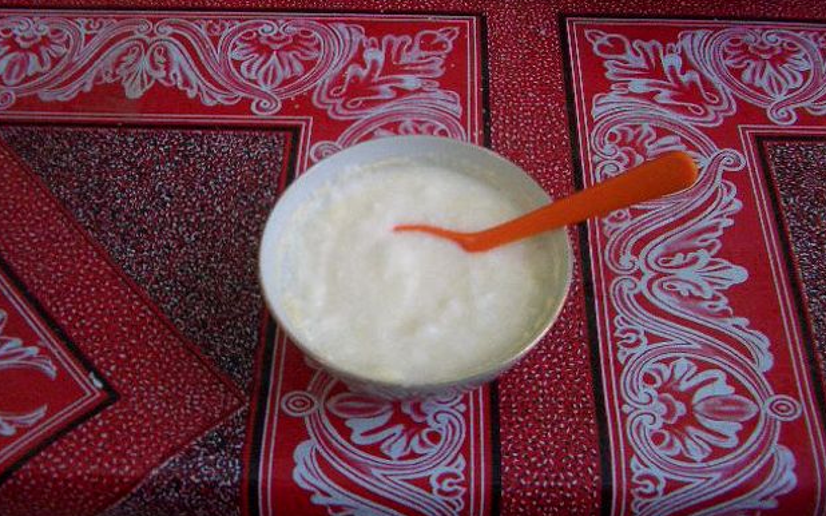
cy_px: 215
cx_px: 400
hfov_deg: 50.4
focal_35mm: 39
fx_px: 878
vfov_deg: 32.7
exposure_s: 1/125
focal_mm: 5.8
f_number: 2.6
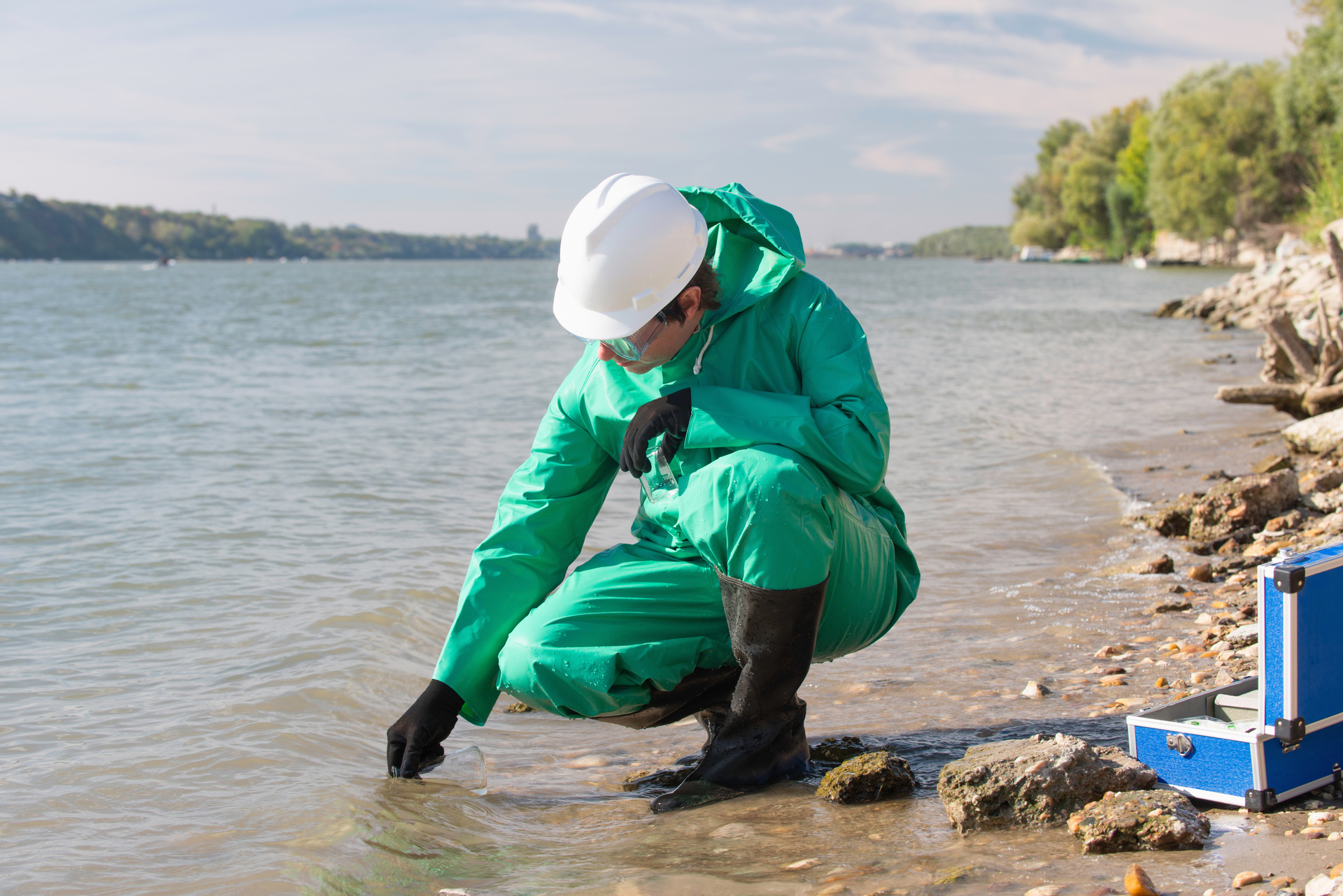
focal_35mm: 70
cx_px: 672
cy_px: 448
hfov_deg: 28.8
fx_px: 2612
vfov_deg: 19.5
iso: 160
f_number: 8
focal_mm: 70
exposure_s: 1/100
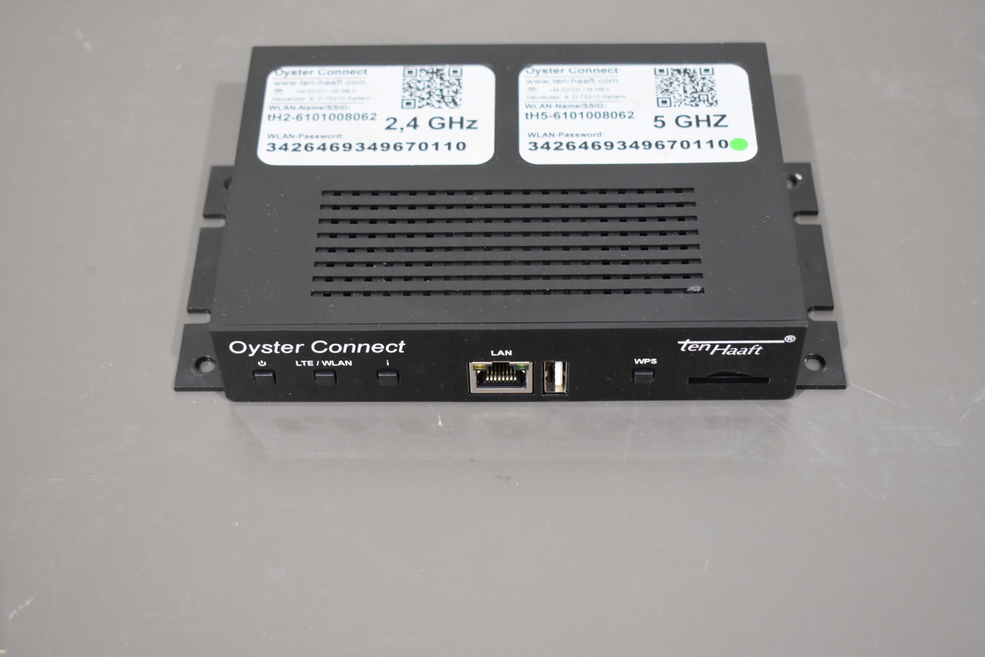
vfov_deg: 23.8
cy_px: 328
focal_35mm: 57
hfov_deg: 35.1
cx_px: 492
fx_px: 1560
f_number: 4.8
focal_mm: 38
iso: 1600
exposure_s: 1/125
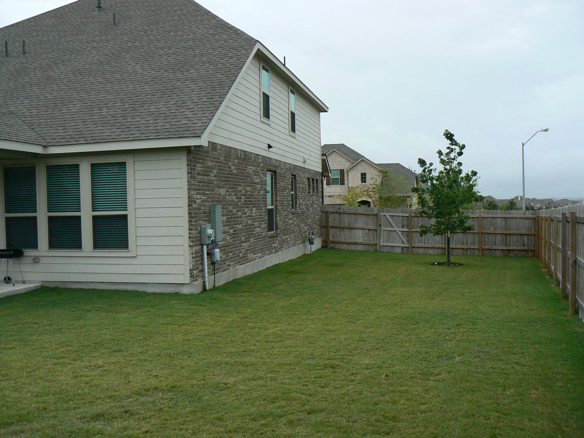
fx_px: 607
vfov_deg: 39.7
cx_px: 292
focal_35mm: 36
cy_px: 219
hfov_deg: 51.4
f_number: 3.6
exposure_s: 1/1000
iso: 200
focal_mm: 6
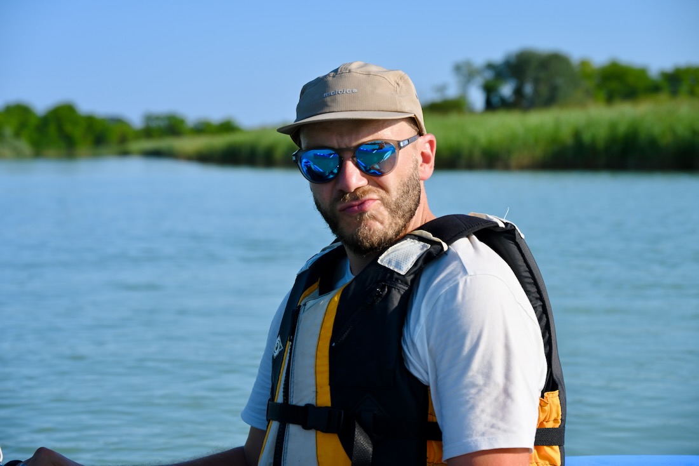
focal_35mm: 85
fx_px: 1651
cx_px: 350
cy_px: 233
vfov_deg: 16.1
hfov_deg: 23.9
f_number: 6.3
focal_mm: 85
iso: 200
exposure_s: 1/1000
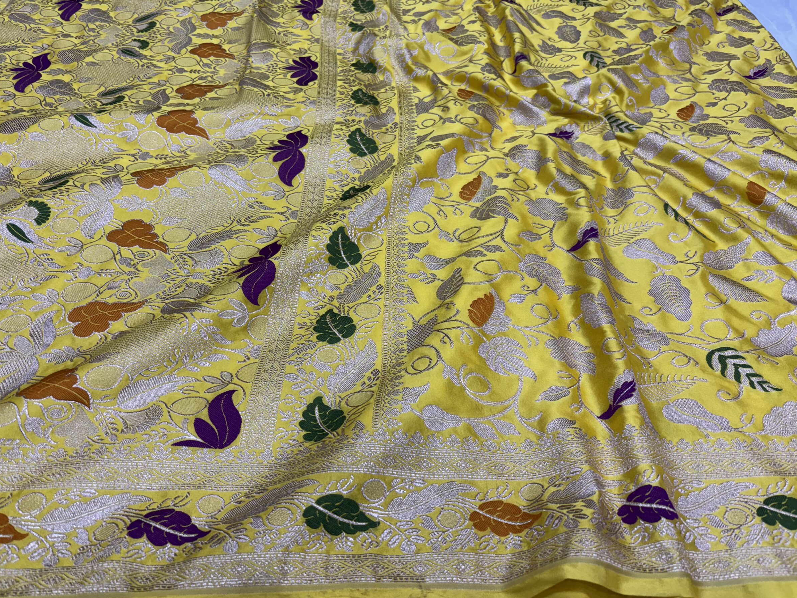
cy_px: 282
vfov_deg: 49.7
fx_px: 645
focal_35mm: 28
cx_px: 383
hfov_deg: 63.4
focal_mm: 5.96
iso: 64
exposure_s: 1/100
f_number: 1.6
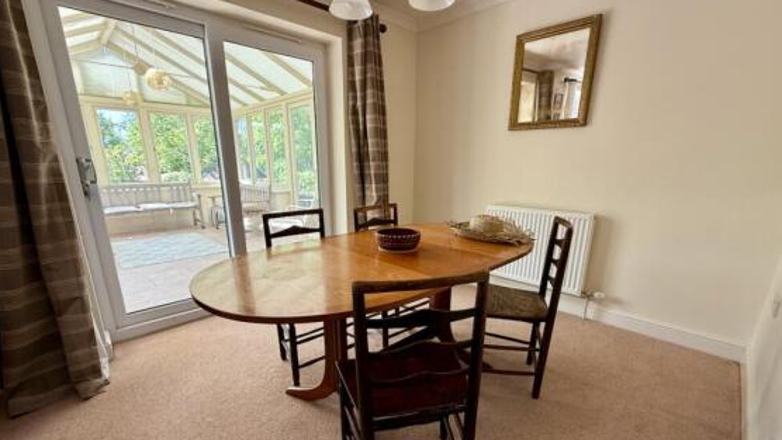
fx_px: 332
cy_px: 258
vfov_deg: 66.6
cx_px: 385
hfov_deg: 99.4
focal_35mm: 16
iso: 80
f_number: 2.2
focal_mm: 2.22
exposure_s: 1/99
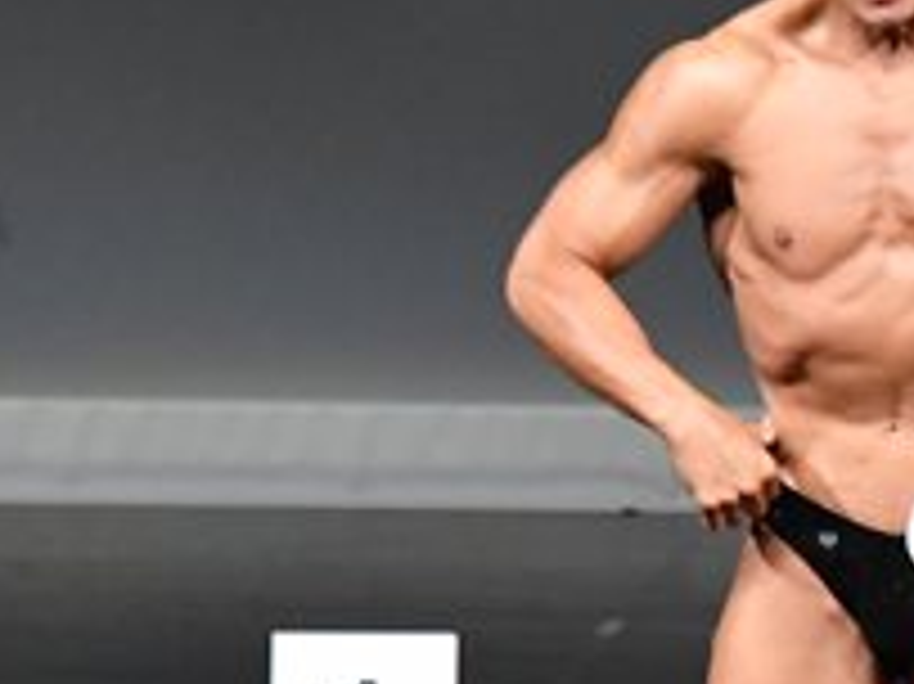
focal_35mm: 993
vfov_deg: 1.5
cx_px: 1691
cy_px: 504
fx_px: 26204
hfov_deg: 2.0
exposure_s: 1/400
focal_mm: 180
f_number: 5.6
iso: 5000
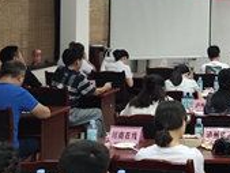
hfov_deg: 24.6
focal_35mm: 68
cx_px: 305
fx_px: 452
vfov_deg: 21.2
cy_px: 21
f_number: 1.79
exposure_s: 1/50
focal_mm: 4.76
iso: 499
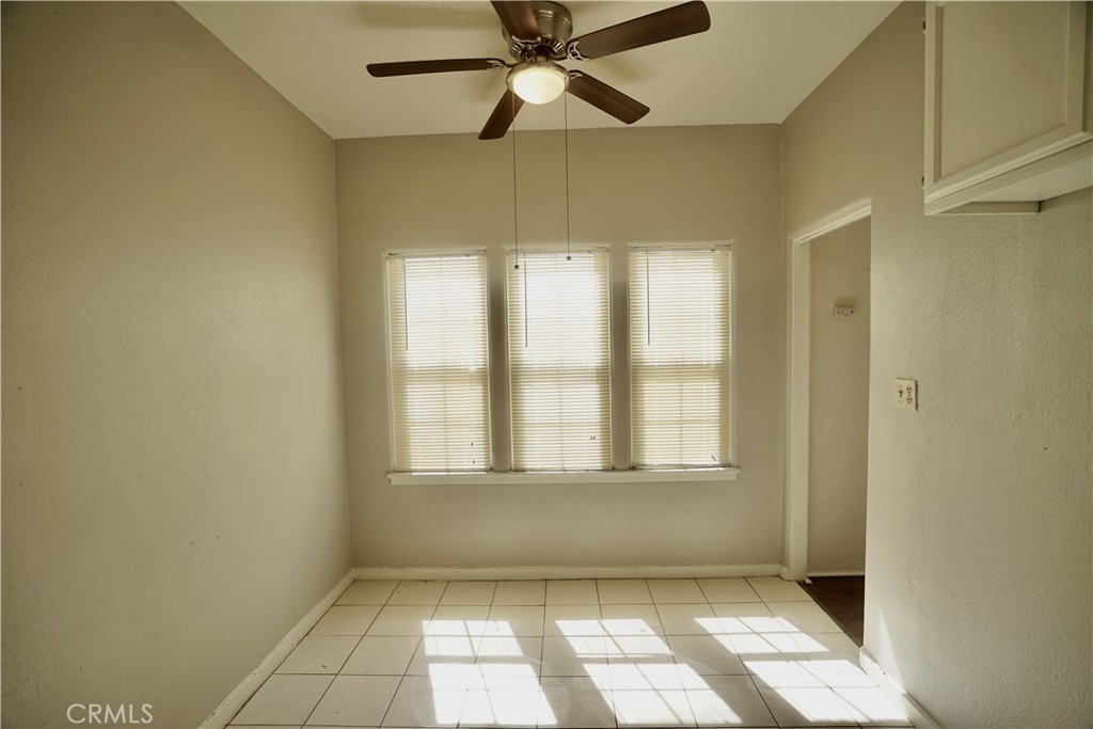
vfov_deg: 73.8
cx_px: 546
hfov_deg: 96.7
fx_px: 486
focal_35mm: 16
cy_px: 364
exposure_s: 1/80
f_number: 4
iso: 100
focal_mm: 16
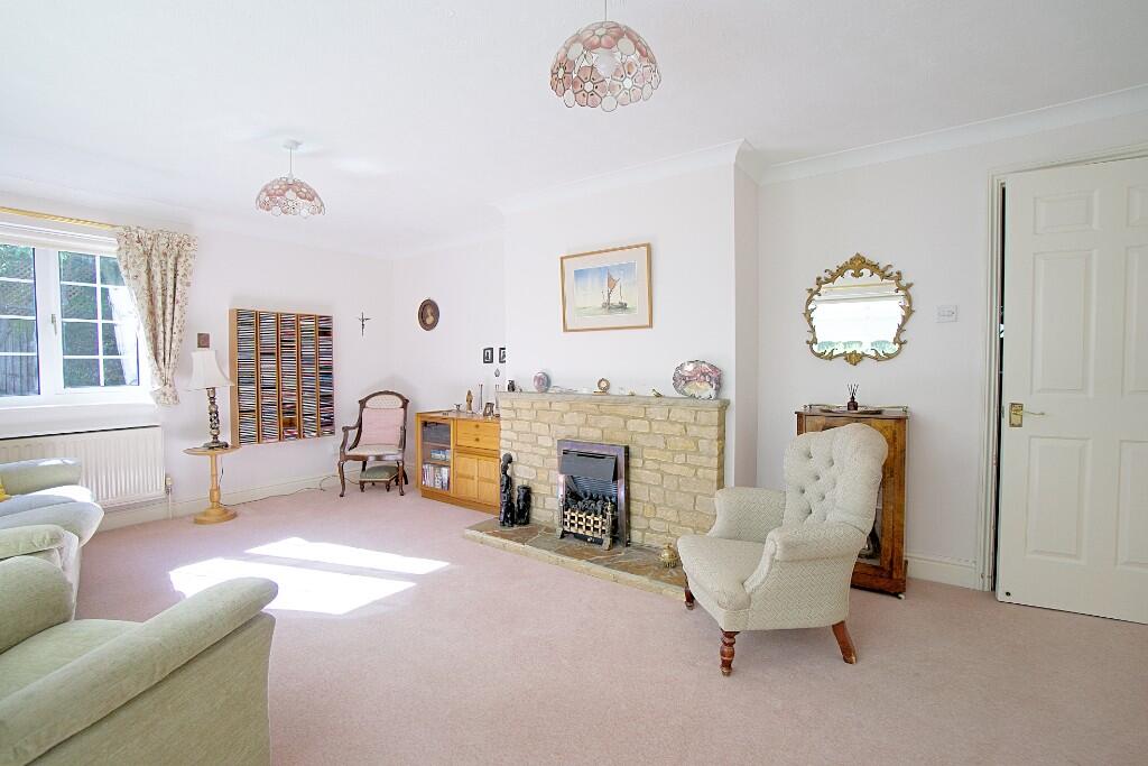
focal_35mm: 15
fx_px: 478
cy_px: 383
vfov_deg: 77.3
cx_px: 574
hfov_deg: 100.4
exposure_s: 1/160
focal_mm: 10
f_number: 4
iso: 200
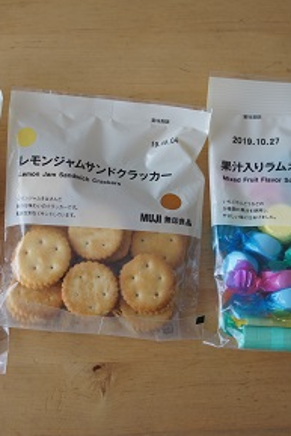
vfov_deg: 36.4
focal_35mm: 55
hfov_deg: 24.7
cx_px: 127
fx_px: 664
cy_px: 220
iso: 200
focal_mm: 23
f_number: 4
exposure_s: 1/40
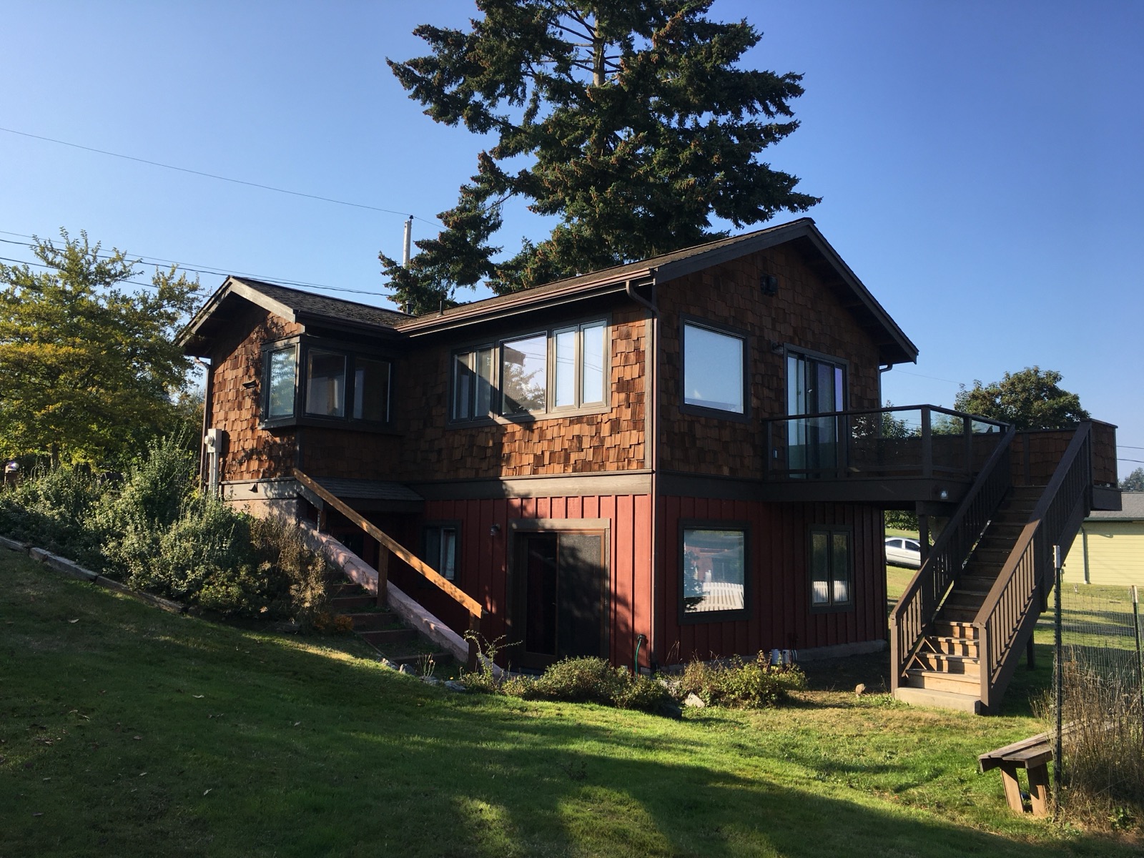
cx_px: 572
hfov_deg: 61.7
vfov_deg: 48.2
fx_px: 958
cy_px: 429
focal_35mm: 29
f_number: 2.2
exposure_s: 1/884
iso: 25
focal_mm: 4.15
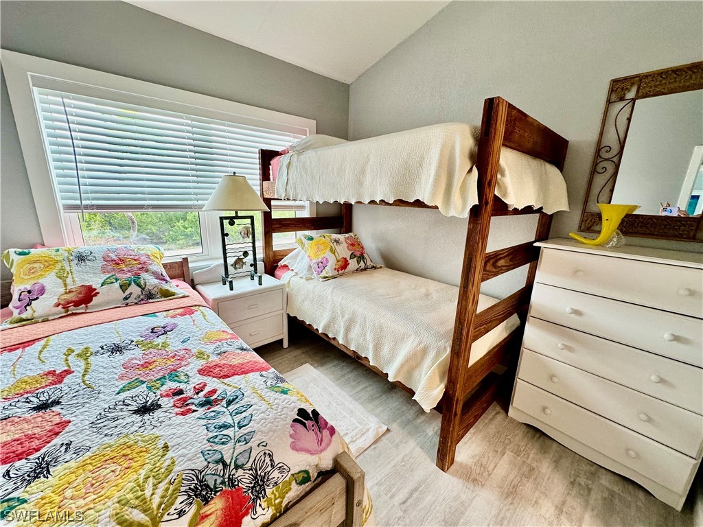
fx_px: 284
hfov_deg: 102.1
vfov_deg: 85.7
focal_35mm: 14
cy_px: 264
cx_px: 352
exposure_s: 1/120
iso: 100
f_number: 2.2
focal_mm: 2.22
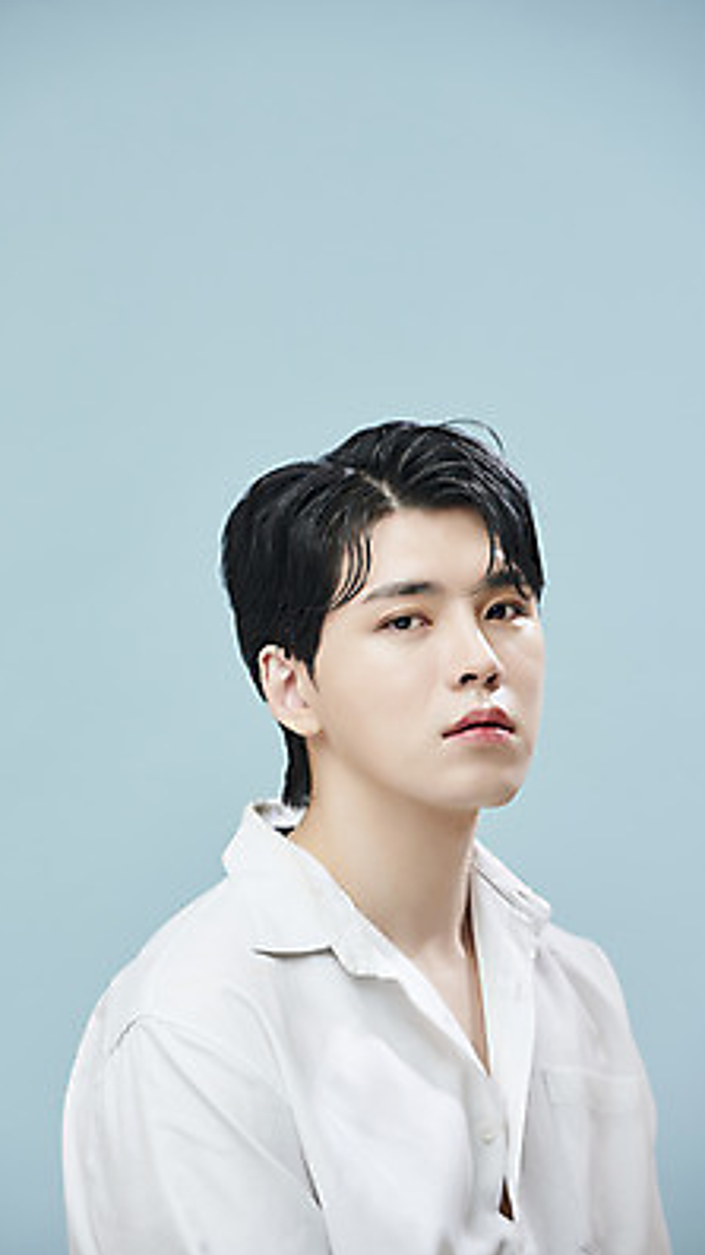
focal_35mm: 153
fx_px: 5090
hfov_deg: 7.9
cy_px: 629
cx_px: 289
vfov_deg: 14.1
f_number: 5.6
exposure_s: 1/125
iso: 50
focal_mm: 145
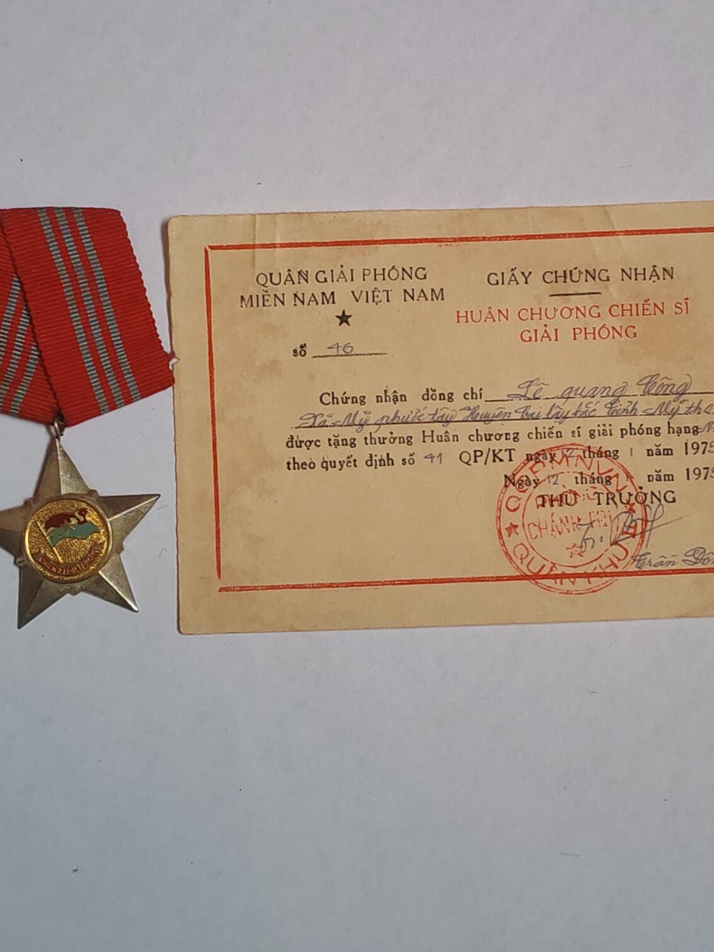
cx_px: 395
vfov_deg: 24.1
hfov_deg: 18.2
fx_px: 2228
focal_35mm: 81
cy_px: 461
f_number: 1.95
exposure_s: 1/100
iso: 160
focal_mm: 5.52
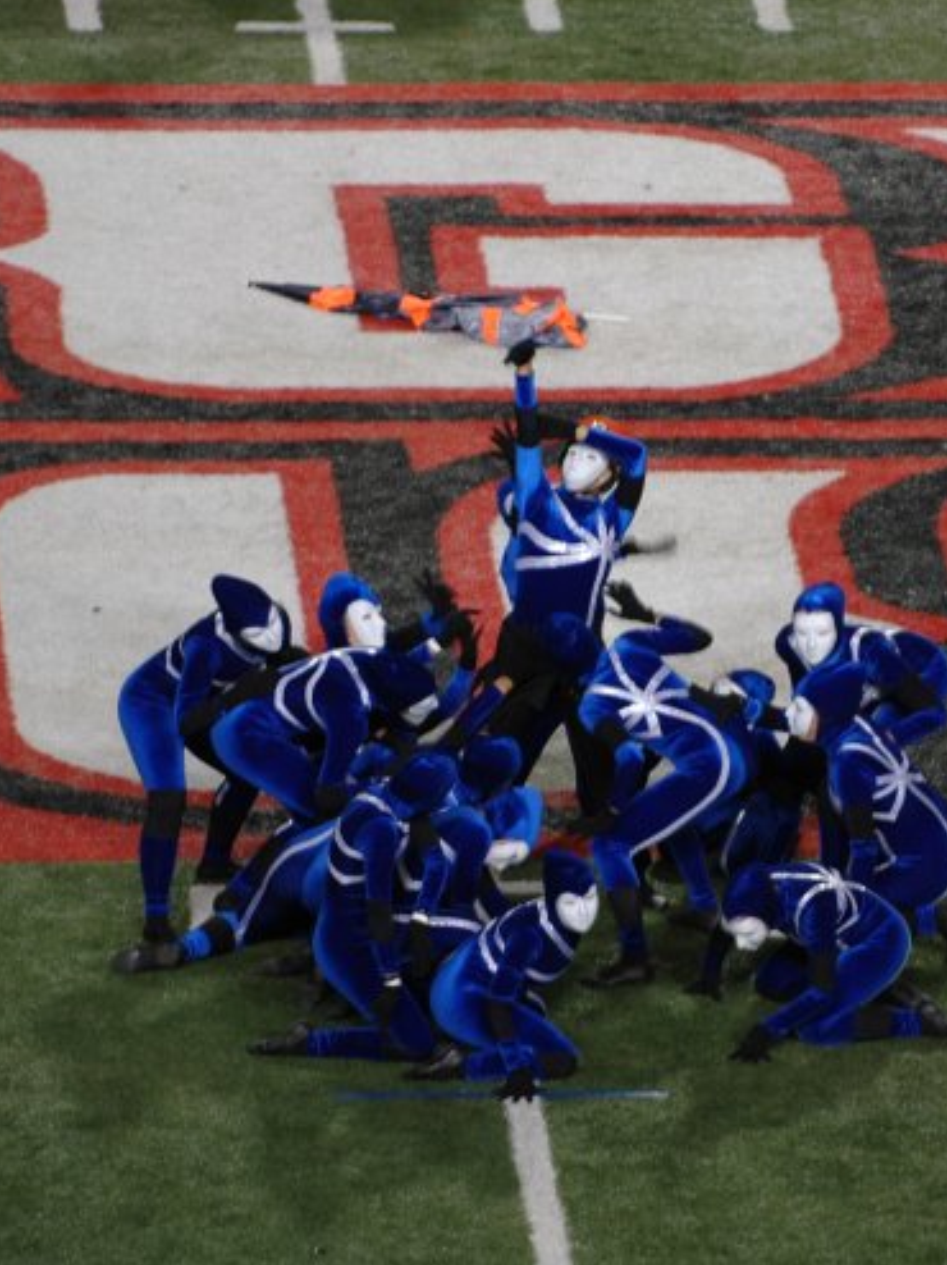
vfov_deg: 4.2
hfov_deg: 3.2
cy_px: 638
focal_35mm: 467
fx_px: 17049
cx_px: 676
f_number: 2.8
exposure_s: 1/60
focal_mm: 200
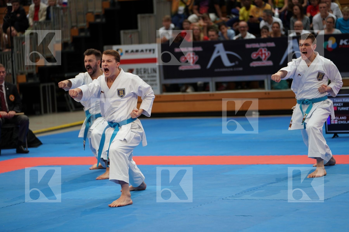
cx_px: 174
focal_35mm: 132
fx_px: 1280
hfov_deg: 15.5
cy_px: 116
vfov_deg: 10.4
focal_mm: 132
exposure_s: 1/500
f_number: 2.8
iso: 640
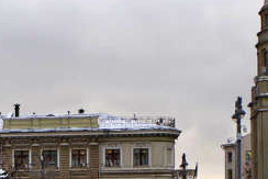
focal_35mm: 110
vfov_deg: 12.0
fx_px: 823
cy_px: 243
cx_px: 11
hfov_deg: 18.1
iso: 200
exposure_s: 1/60
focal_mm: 15
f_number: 8
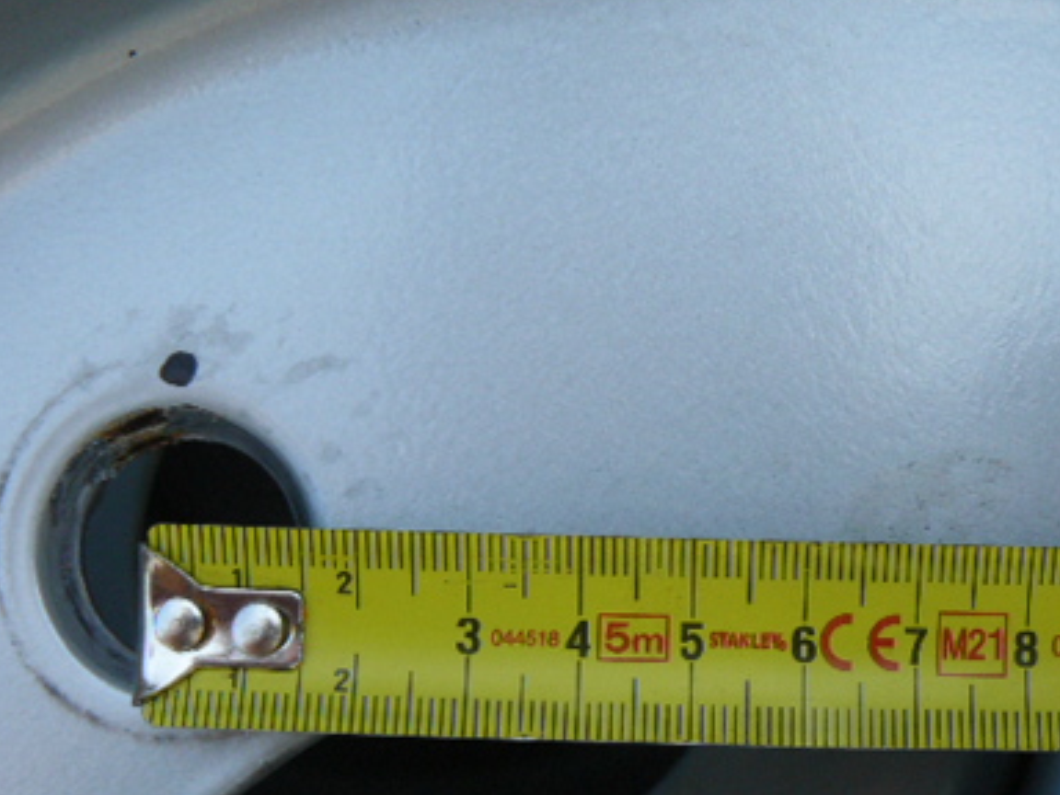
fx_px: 1837
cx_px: 718
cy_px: 511
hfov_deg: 31.9
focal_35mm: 60
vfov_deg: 24.3
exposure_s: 1/200
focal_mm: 6
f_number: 4
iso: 100
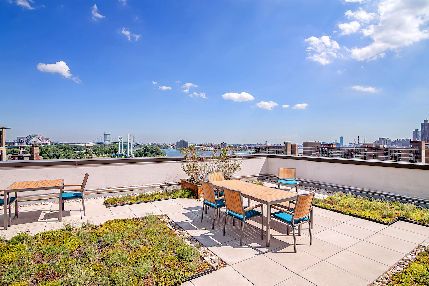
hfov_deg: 90.0
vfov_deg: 67.3
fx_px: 214
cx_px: 214
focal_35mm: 18
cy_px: 143
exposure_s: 1/1000
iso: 200
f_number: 5.6
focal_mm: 18
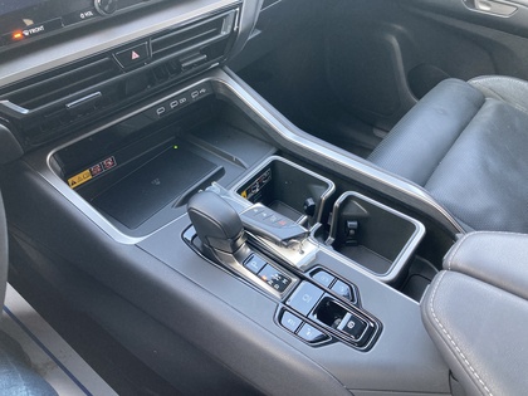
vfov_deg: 49.7
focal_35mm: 28
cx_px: 264
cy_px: 198
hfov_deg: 63.4
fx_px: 427
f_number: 1.8
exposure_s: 1/60
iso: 125
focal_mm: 3.99
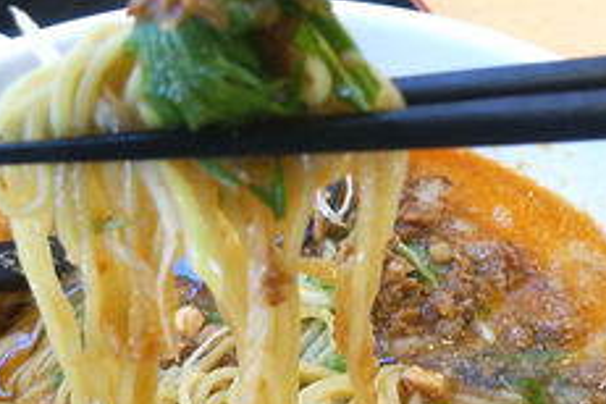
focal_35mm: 54
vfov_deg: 25.0
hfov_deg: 36.9
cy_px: 244
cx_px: 304
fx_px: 909
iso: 64
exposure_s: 1/59
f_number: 1.94
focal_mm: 4.06
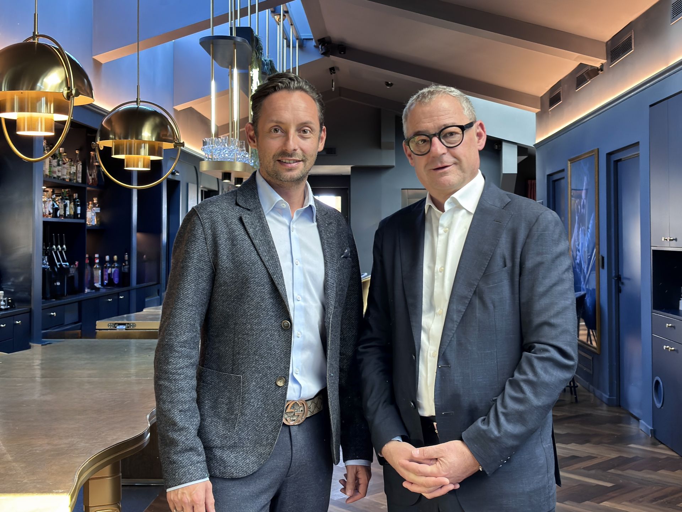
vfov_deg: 53.1
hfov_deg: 67.3
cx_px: 341
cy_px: 256
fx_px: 512
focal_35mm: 26
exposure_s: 1/50
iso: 160
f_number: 1.6
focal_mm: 5.96
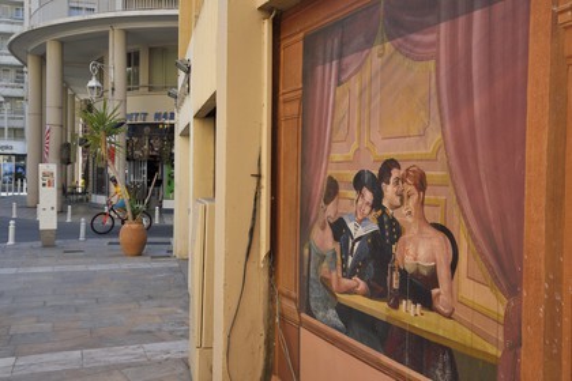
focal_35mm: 38
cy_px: 190
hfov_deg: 50.7
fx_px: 604
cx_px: 286
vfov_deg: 35.1
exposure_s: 1/200
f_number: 8
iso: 200
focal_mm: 38
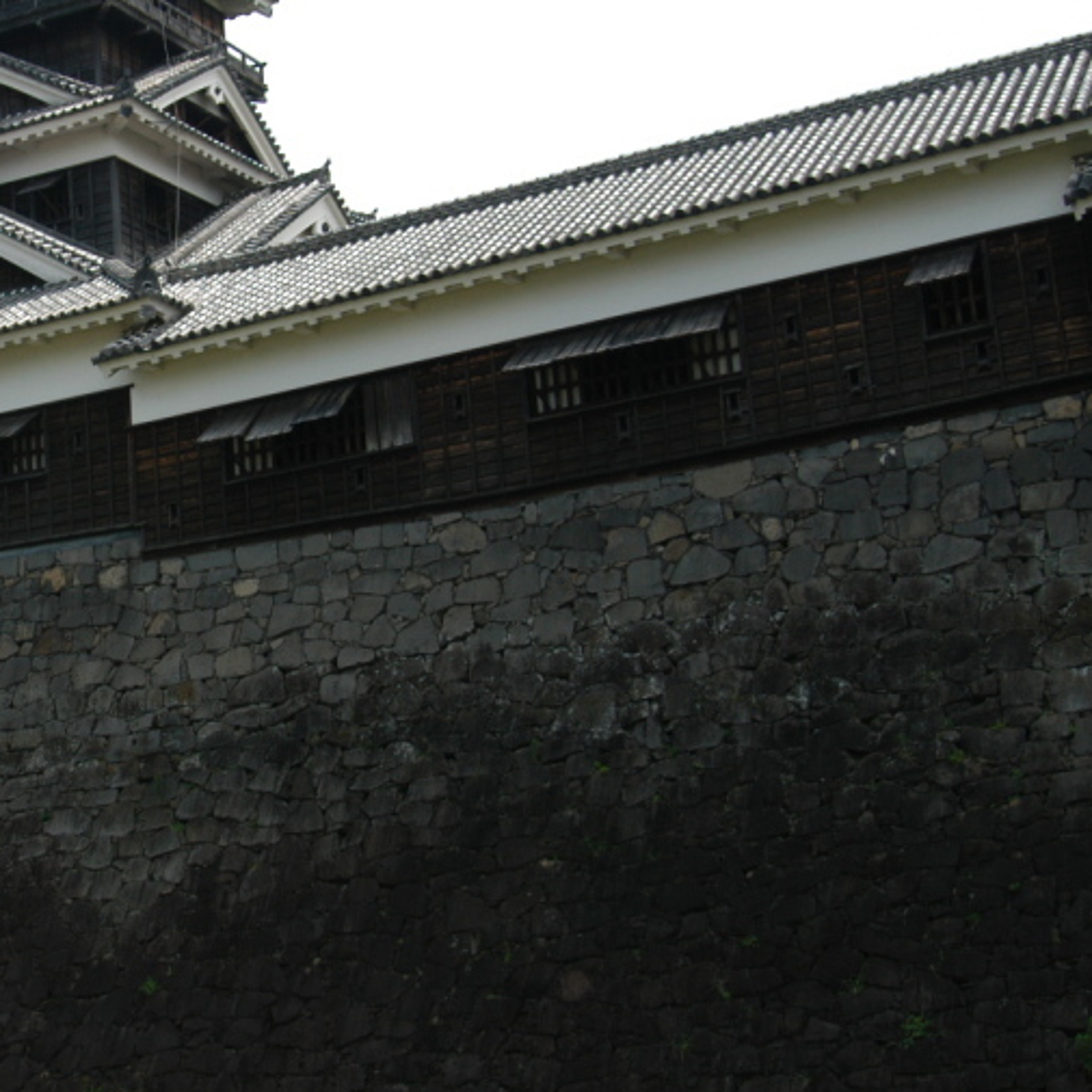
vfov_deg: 27.7
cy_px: 438
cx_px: 134
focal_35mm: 62
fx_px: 2213
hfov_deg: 26.9
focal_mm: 24
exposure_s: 1/500
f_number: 6.3
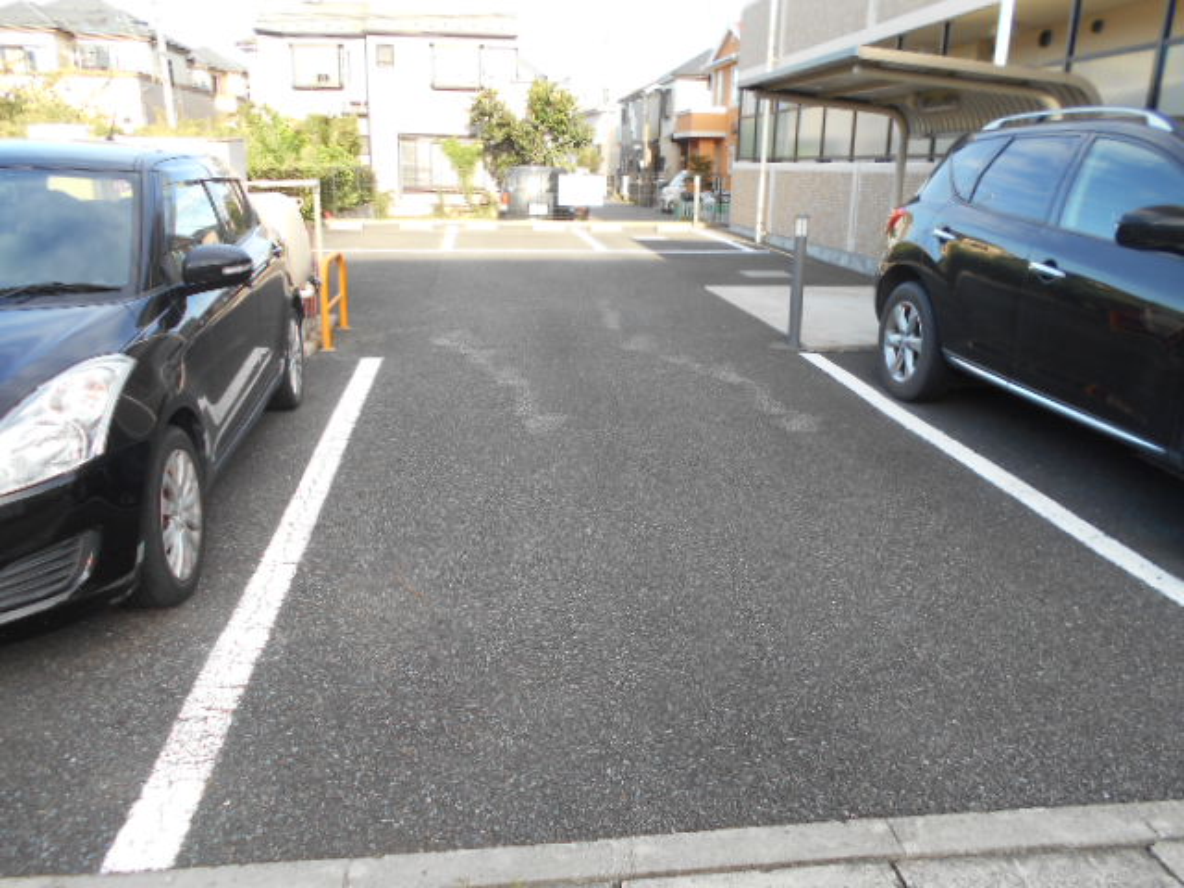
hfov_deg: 67.3
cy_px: 444
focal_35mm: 26
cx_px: 592
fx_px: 889
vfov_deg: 53.1
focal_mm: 4.6
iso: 80
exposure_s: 1/100
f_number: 3.2
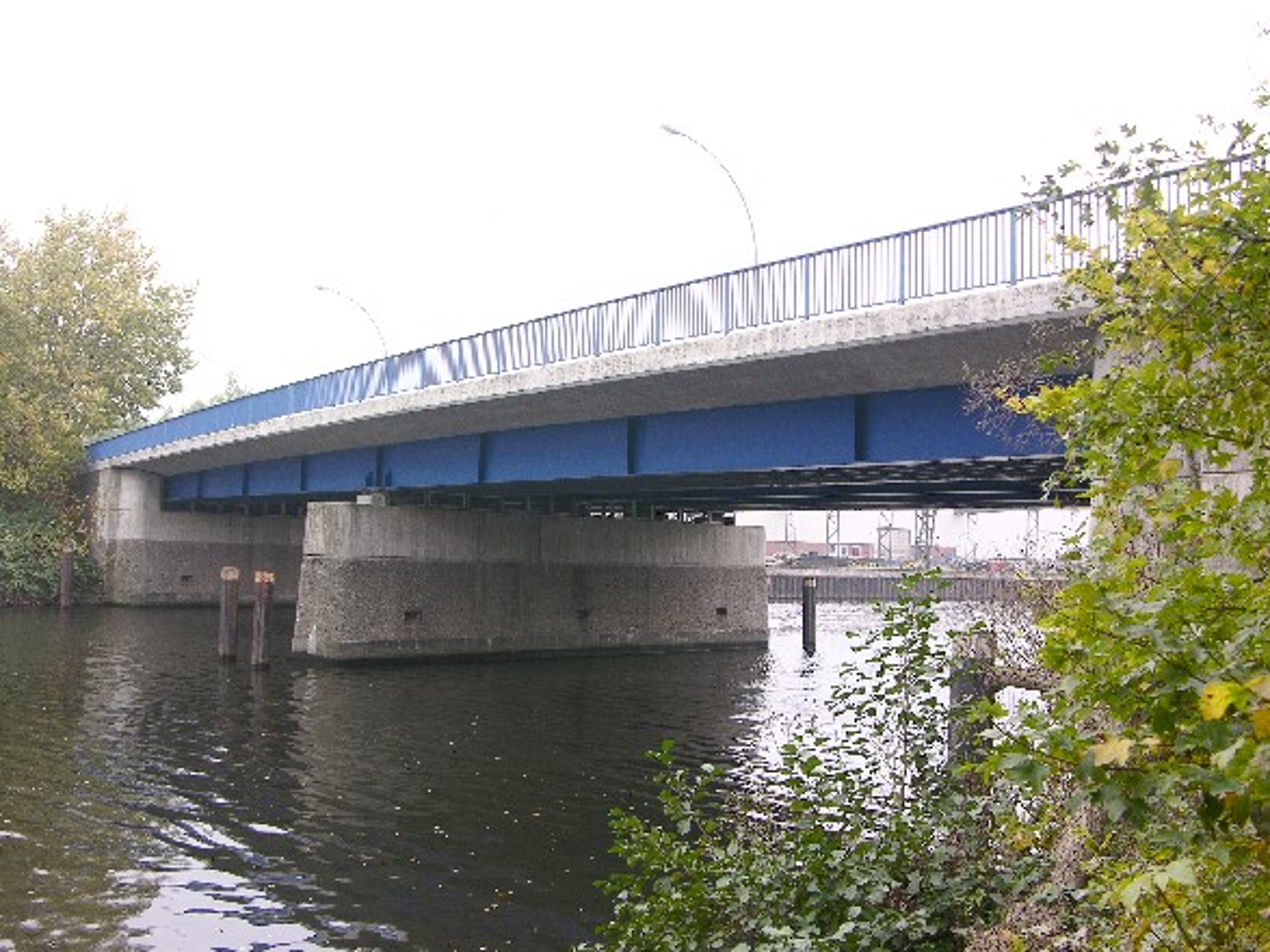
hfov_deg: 52.6
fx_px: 1284
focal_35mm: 35
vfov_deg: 40.7
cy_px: 476
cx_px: 635
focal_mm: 8.9
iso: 50
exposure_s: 1/25.7
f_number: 3.2
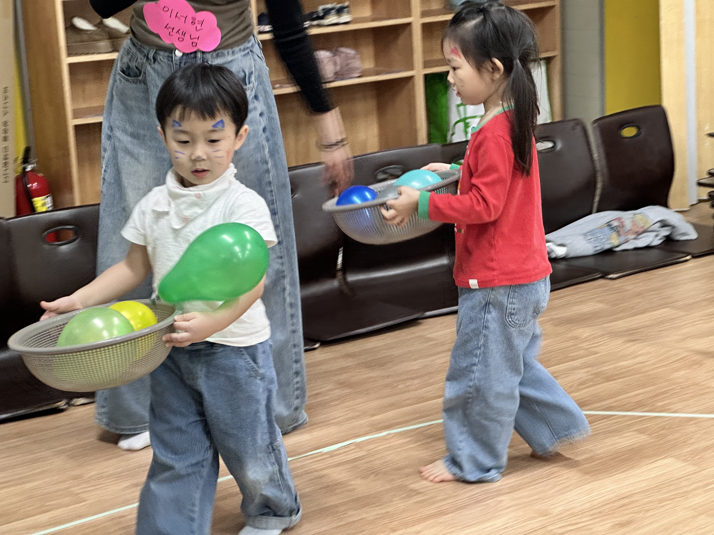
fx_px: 1588
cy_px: 268
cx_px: 357
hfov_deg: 25.3
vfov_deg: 19.1
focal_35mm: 77
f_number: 2.8
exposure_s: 1/40
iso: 250
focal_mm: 9
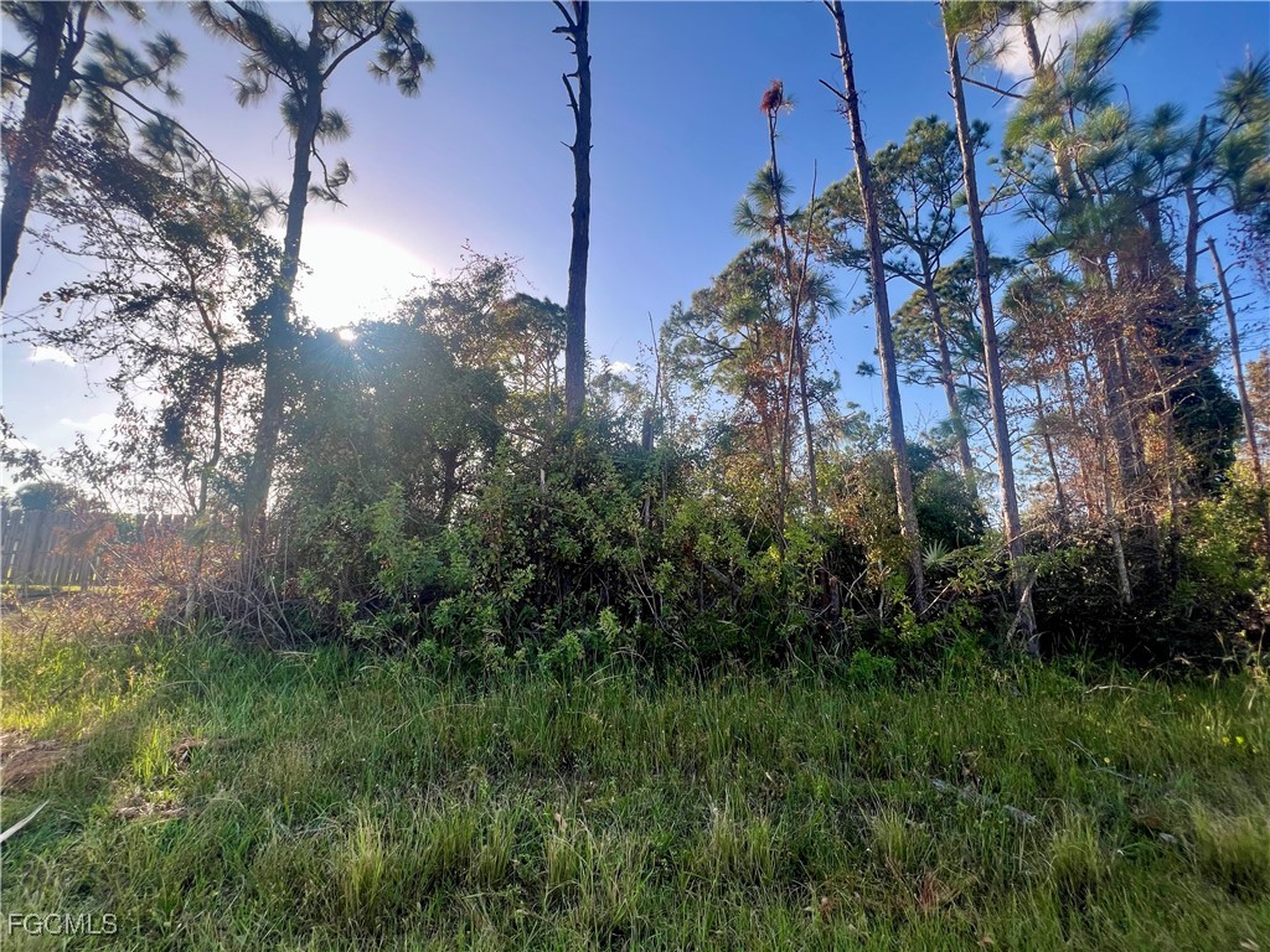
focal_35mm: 13
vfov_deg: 89.9
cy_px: 476
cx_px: 635
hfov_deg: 106.2
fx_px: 477
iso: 32
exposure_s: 1/347
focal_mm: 1.57
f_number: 1.8
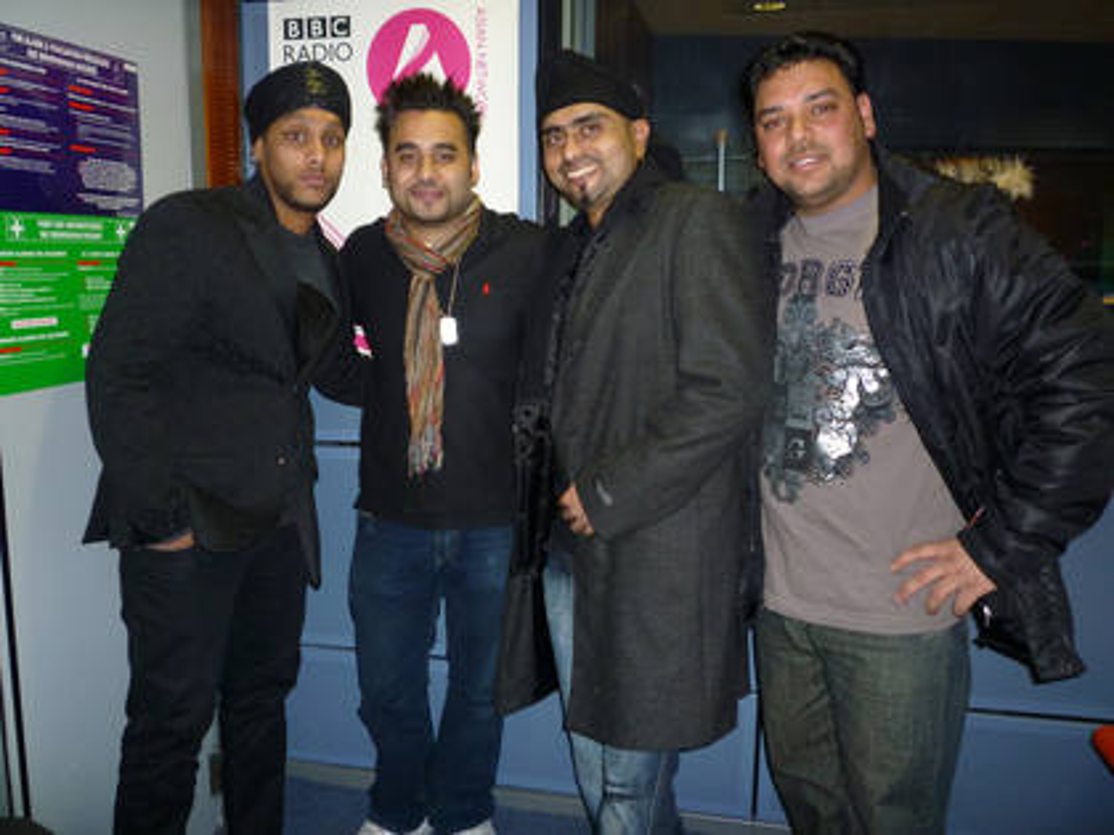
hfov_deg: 61.7
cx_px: 557
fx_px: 933
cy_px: 418
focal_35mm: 29
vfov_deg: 48.2
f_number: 3.3
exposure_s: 1/30
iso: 200
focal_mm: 5.2
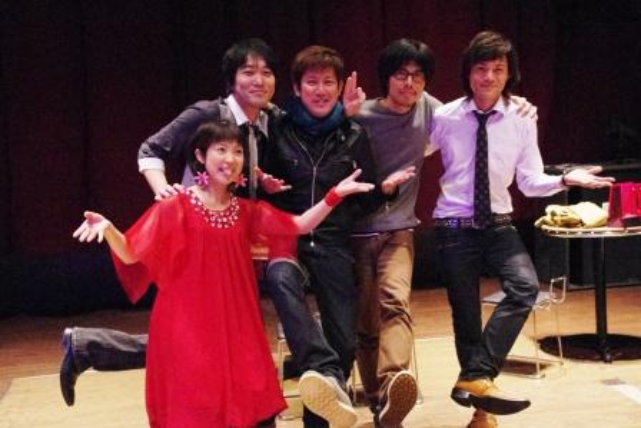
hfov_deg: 40.3
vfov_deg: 27.5
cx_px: 320
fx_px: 873
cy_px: 214
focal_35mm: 49
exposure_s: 1/30
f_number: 4
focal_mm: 33
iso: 12800
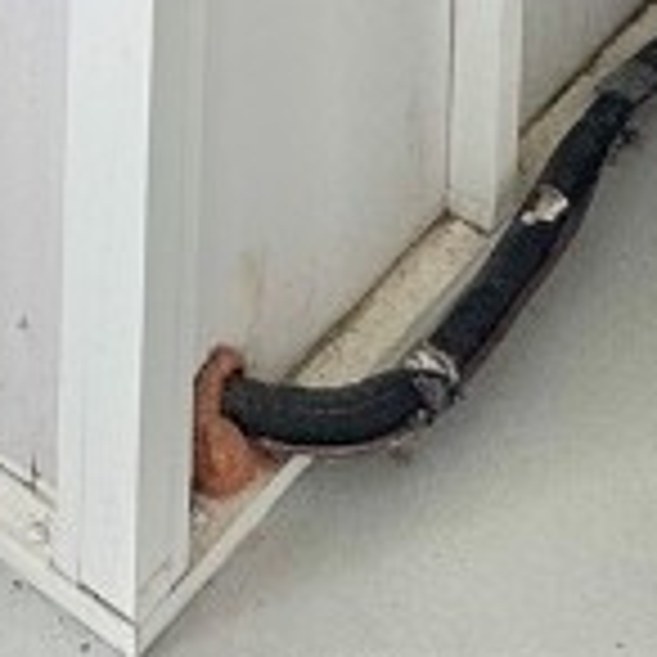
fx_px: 1868
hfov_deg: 18.5
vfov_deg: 14.1
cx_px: -212
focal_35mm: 87
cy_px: -900
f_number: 2.2
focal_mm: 2.22
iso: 50
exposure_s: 1/99
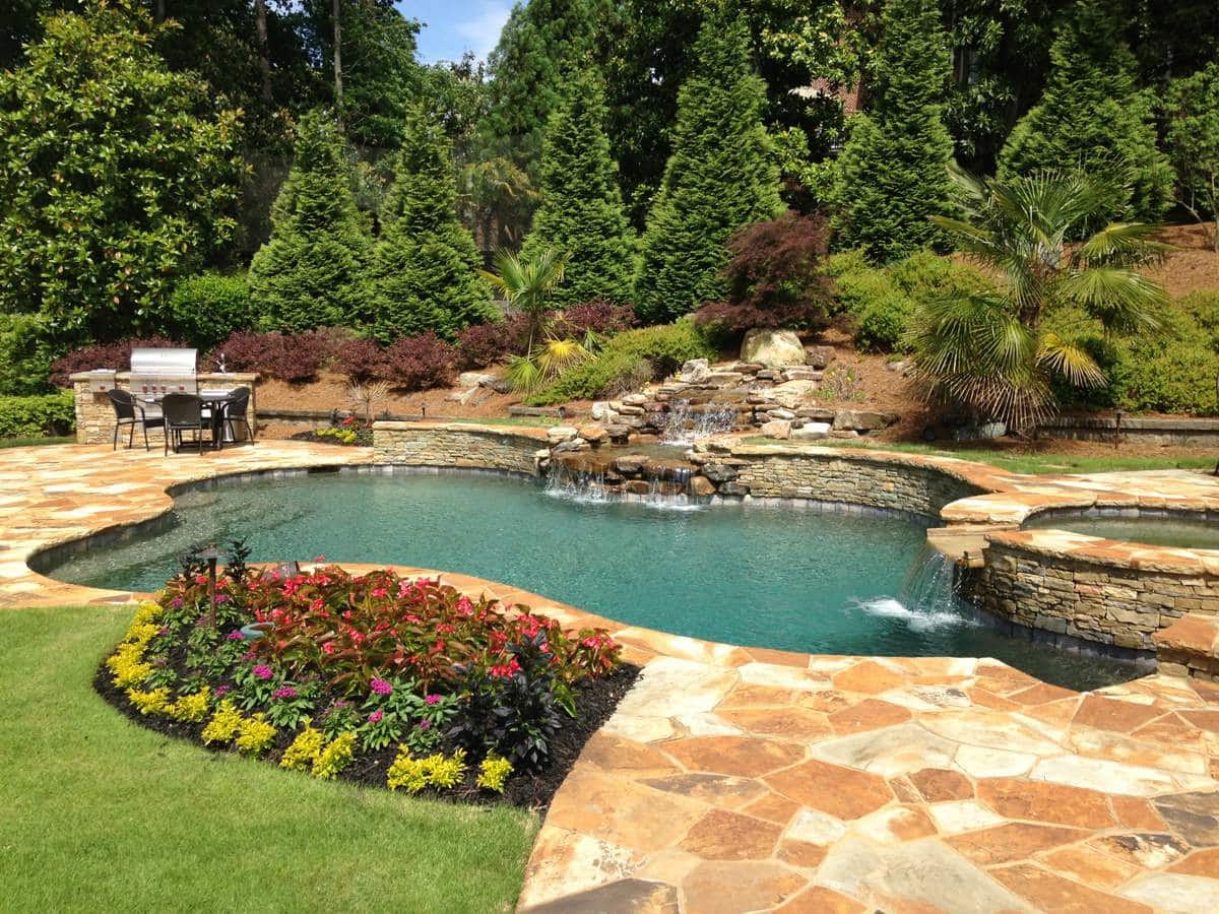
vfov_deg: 42.9
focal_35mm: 33
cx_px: 610
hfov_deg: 55.4
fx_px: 1162
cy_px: 457
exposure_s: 1/1323
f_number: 2.4
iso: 50
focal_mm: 4.12
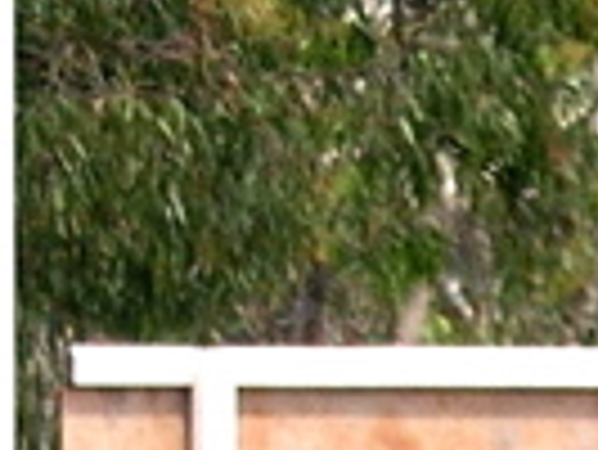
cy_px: -88
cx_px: -144
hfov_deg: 1.4
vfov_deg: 1.0
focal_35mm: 1454
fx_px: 25141
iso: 50
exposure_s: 1/190
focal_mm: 50
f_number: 4.4
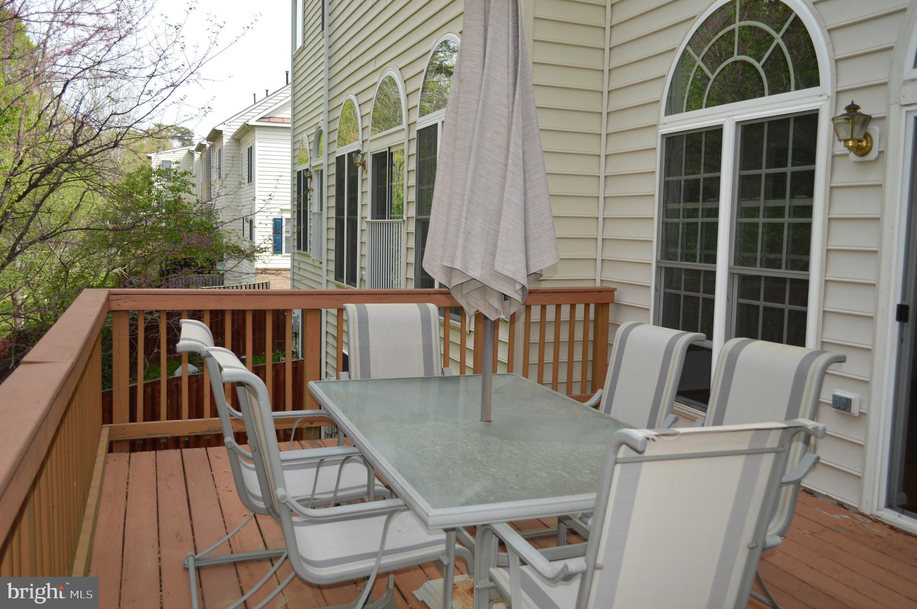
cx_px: 458
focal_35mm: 30
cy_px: 304
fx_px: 763
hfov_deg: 62.0
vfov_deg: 43.5
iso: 100
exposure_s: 1/160
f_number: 4
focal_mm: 20
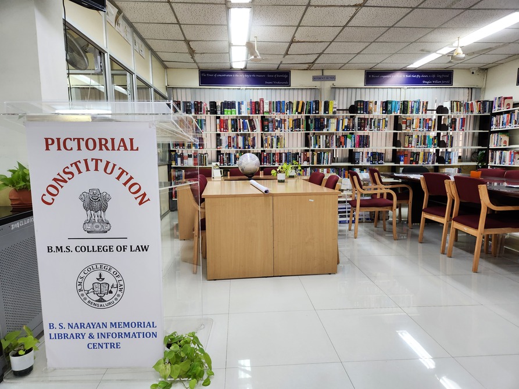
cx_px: 260
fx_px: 345
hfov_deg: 73.9
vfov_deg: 58.9
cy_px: 194
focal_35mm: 23
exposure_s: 1/100
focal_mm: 5.4
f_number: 1.8
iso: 200
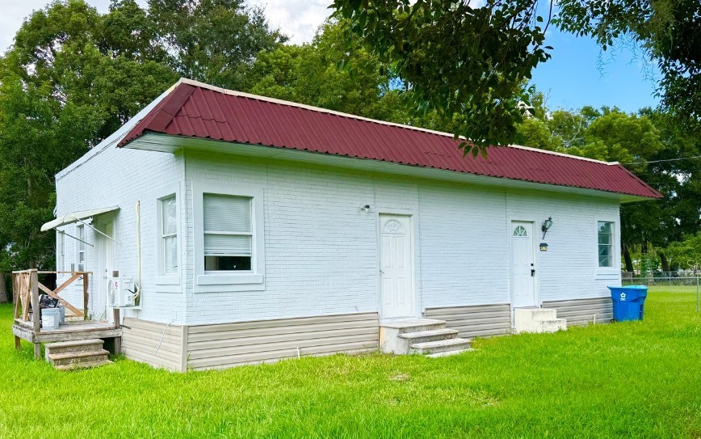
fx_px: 573
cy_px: 265
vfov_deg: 41.7
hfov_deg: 62.9
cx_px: 349
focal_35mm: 30
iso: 80
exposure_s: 1/1488
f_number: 1.78
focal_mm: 6.76
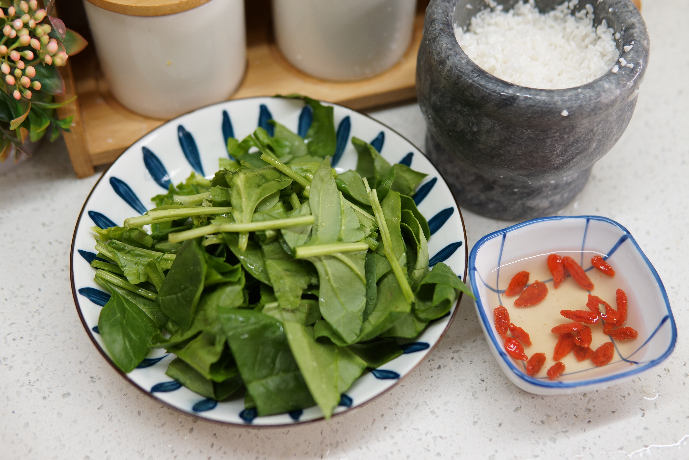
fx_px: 862
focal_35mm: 45
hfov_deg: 43.6
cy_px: 230
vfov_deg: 29.9
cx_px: 344
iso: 400
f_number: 2.2
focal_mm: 30
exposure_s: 1/200
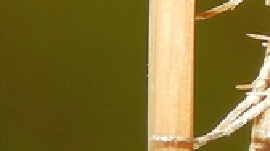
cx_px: 268
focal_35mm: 597
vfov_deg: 2.0
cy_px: -19
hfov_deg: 3.6
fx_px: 4269
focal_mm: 20.5
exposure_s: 1/80
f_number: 9.2
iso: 125
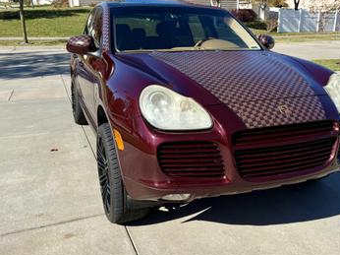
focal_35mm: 35
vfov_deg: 40.6
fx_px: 344
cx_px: 200
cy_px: 116
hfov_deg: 52.4
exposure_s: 1/3759
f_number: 1.78
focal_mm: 6.76
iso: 80
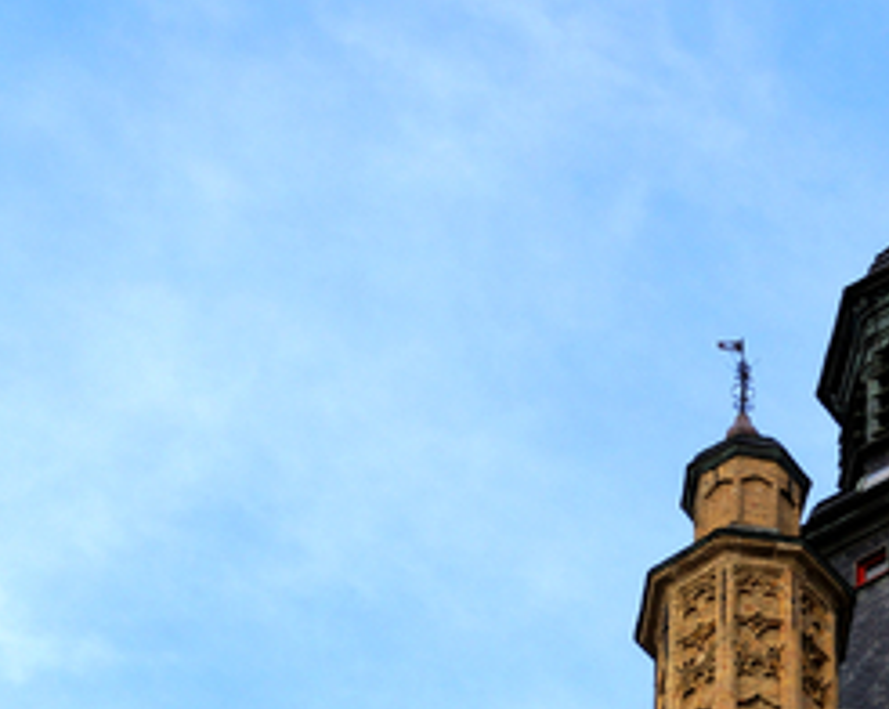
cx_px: 1001
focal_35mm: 172
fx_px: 4518
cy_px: 517
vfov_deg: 9.0
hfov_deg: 11.1
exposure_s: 1/125
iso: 100
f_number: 7.1
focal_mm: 50
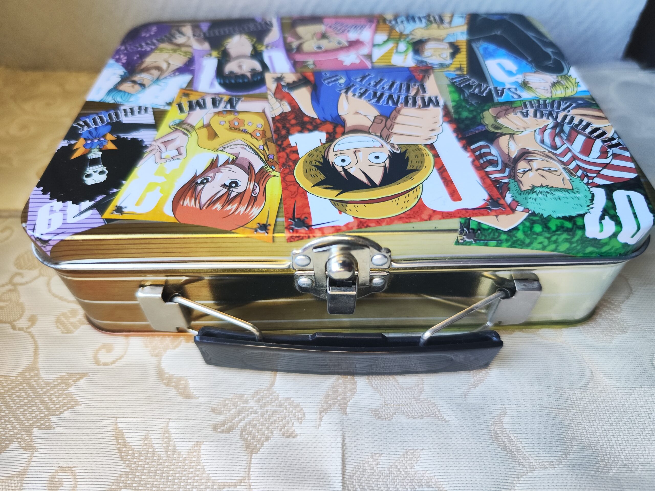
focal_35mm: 23
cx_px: 328
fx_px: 435
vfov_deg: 58.9
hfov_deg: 73.9
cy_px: 246
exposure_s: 1/500
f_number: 1.69
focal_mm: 7.01
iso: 2638
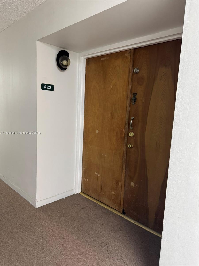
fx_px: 184
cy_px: 133
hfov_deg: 56.8
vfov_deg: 71.6
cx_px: 100
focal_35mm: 24
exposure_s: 1/60
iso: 320
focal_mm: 6.76
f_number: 1.78
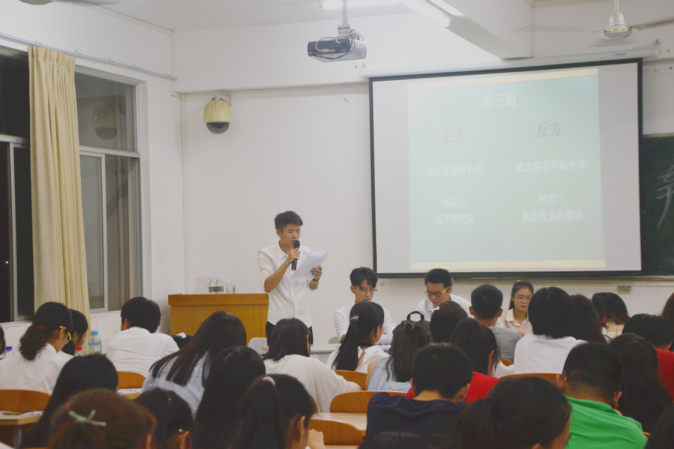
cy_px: 225
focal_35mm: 73
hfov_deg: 27.7
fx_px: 1367
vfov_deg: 18.7
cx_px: 338
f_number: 4.8
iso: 800
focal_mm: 48
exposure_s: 1/60
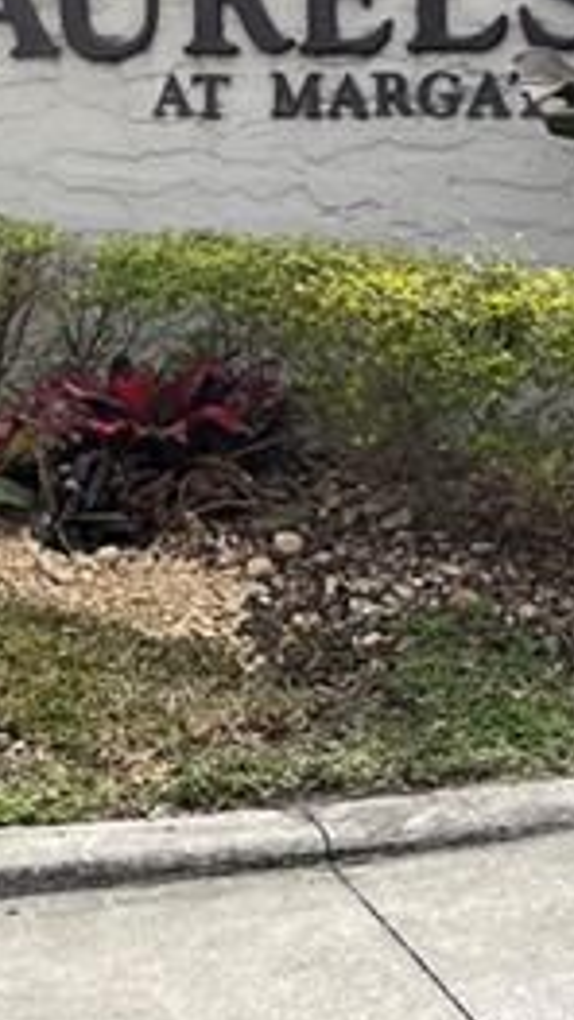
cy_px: -62
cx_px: 97
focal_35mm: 86
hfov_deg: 14.0
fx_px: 2326
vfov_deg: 23.4
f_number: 1.6
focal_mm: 5.1
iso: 32
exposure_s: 1/3448
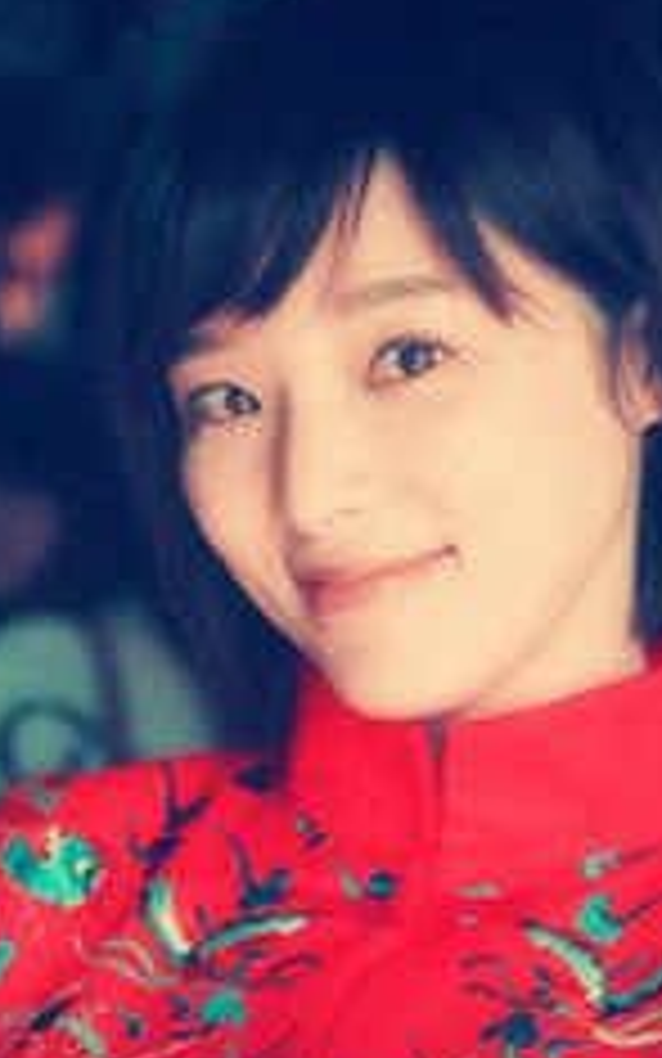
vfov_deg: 12.6
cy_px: 570
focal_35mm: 166
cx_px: 338
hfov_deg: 7.9
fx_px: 4789
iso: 500
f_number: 4.5
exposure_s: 1/100
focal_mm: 85
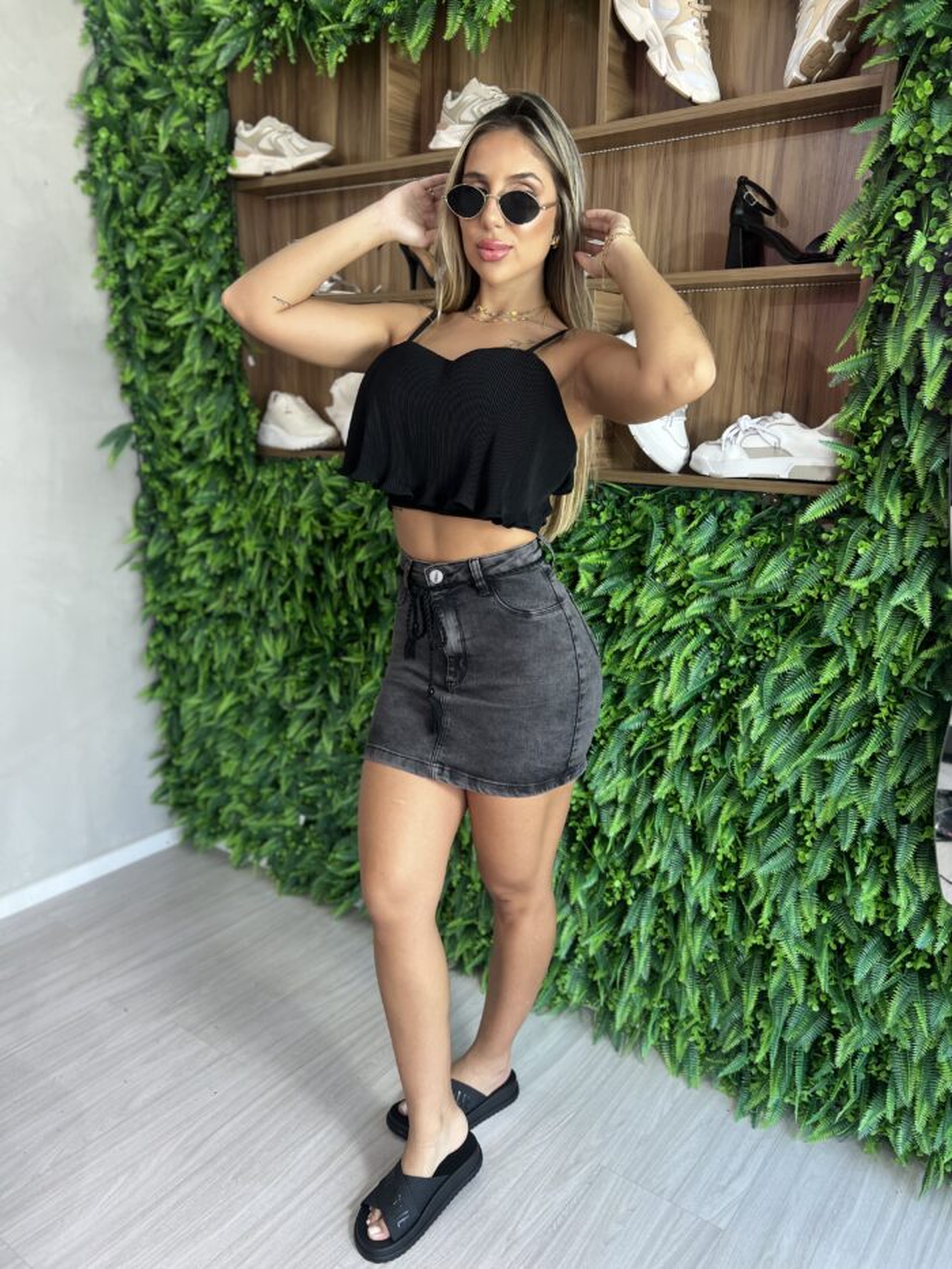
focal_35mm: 26
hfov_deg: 53.1
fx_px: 953
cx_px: 476
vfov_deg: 67.3
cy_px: 634
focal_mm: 5.7
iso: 50
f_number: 1.5
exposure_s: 1/120
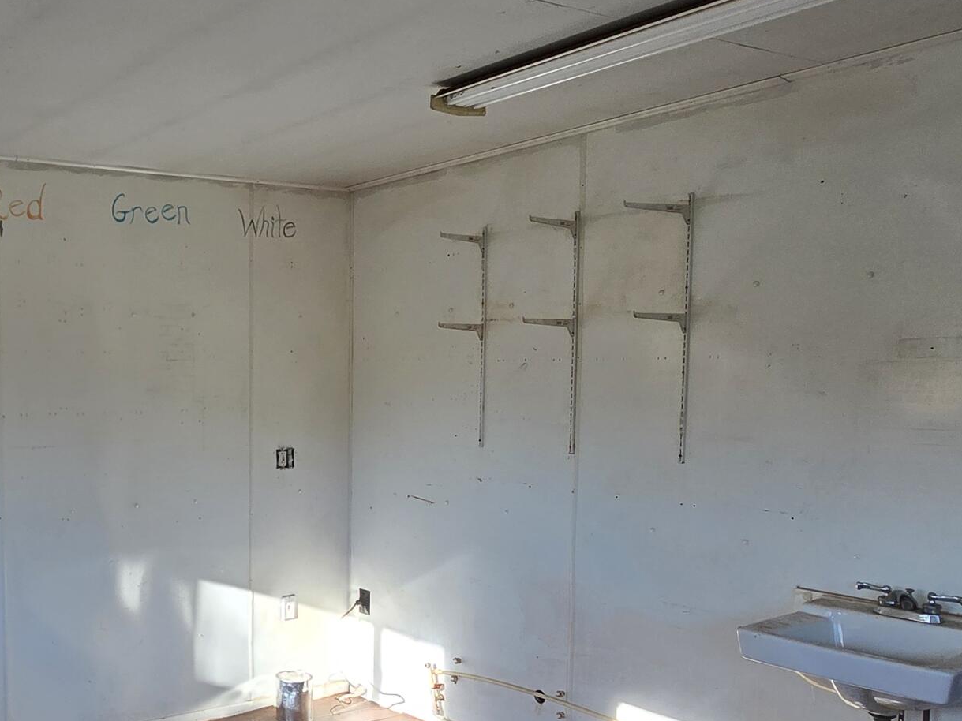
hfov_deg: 50.3
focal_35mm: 32
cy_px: 436
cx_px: 93
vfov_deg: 43.9
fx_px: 889
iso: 64
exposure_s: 1/120
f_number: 2.2
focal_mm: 2.2
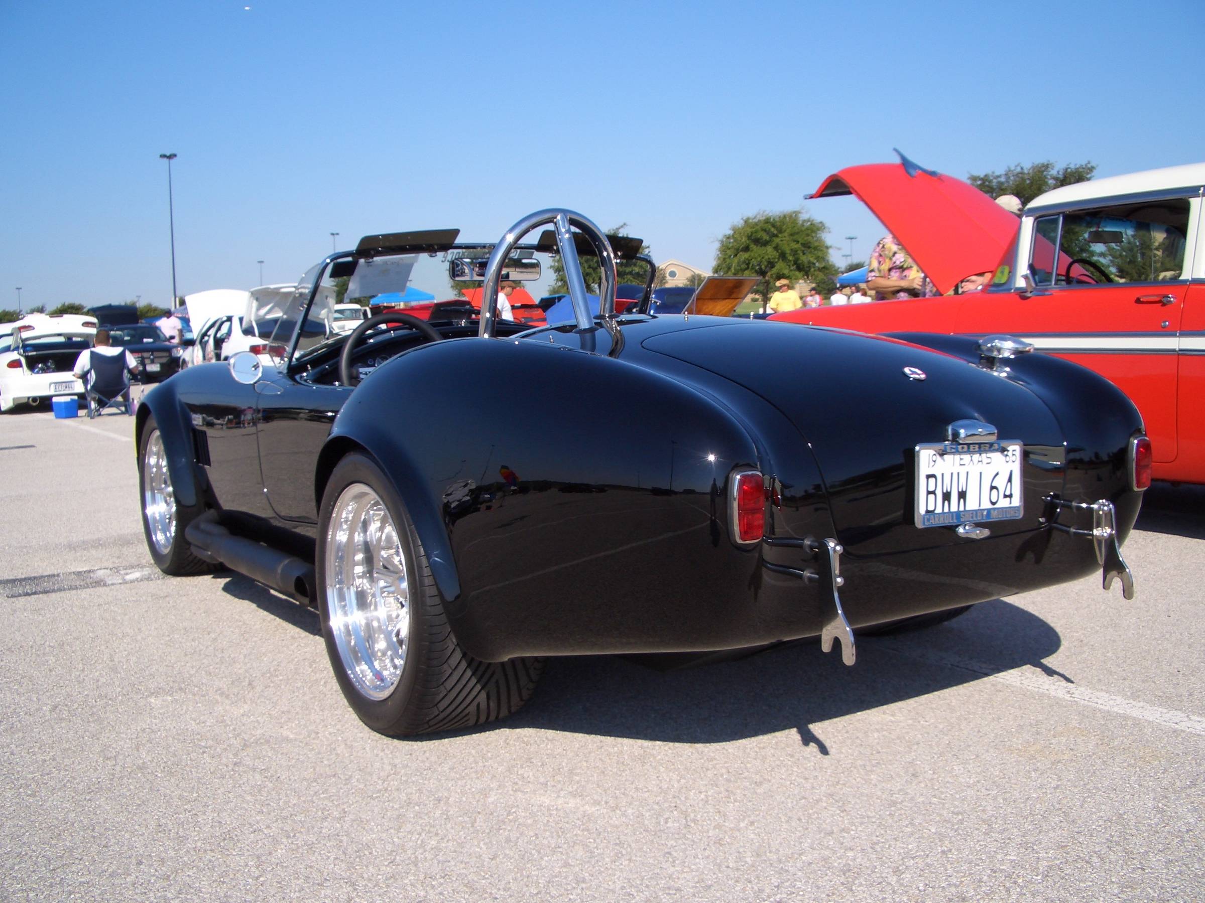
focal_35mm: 35
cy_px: 452
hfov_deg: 52.6
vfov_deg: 40.7
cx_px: 602
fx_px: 1218
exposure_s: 1/500
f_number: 4.3
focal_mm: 5.8
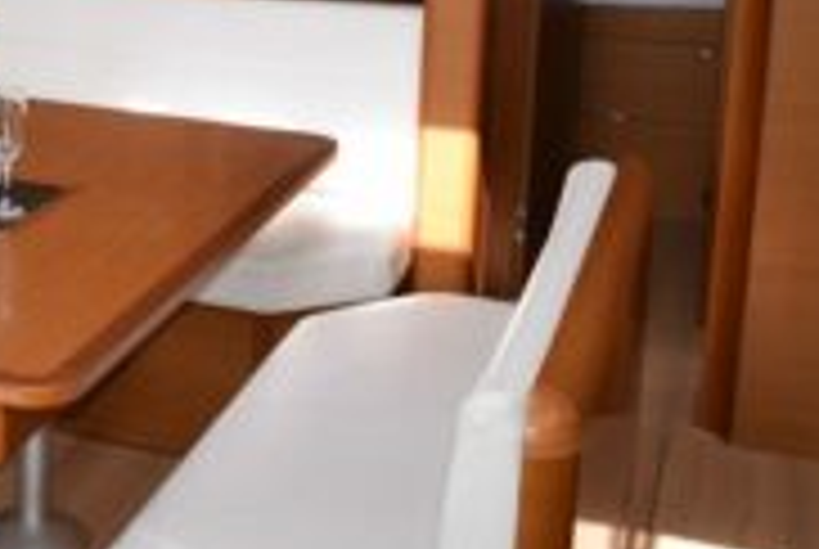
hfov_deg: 25.8
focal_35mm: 74
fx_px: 1686
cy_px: -11
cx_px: -22
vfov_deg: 18.0
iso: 200
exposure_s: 1/80
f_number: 4
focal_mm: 18
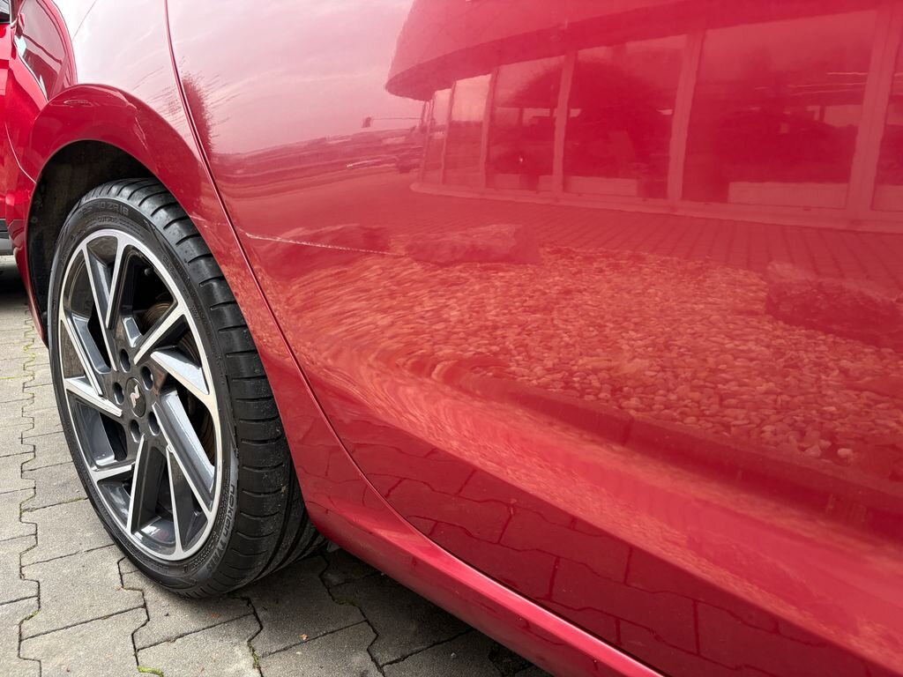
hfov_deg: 67.3
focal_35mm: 26
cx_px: 452
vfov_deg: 53.1
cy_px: 338
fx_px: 678
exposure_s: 1/122
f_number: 1.6
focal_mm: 5.96
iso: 100
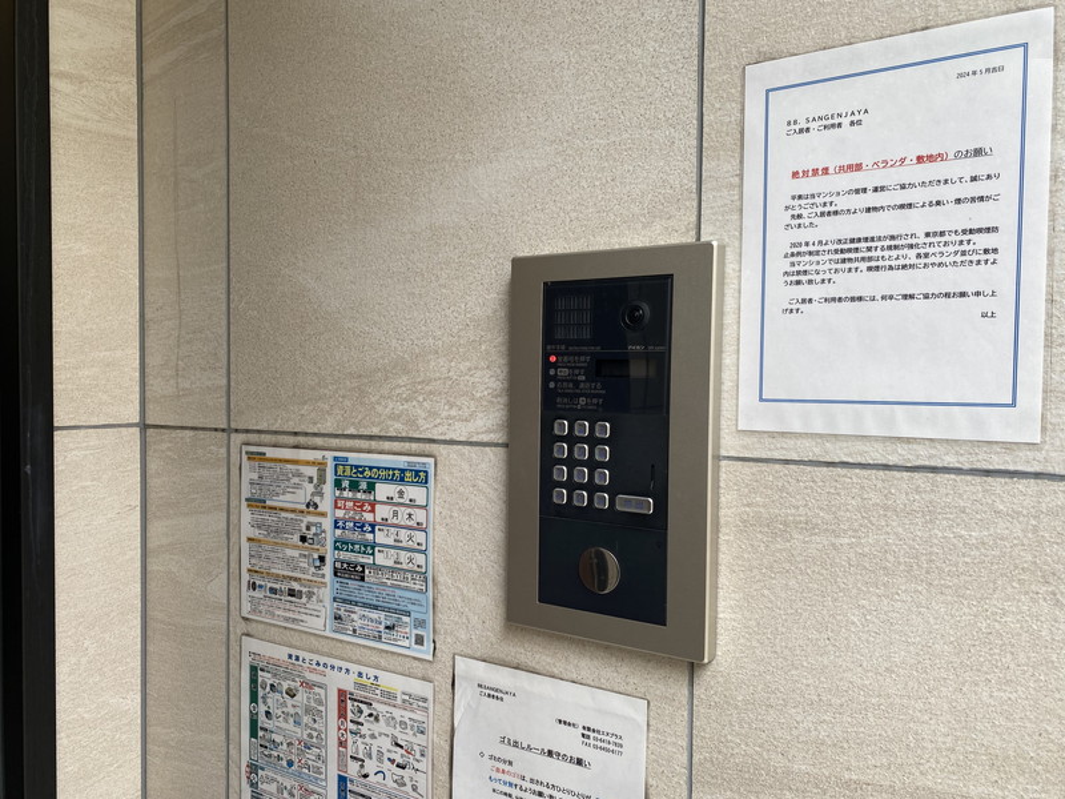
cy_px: 400
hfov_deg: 67.3
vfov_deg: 53.1
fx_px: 800
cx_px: 532
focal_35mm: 26
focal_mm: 4.25
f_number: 1.8
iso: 32
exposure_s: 1/122
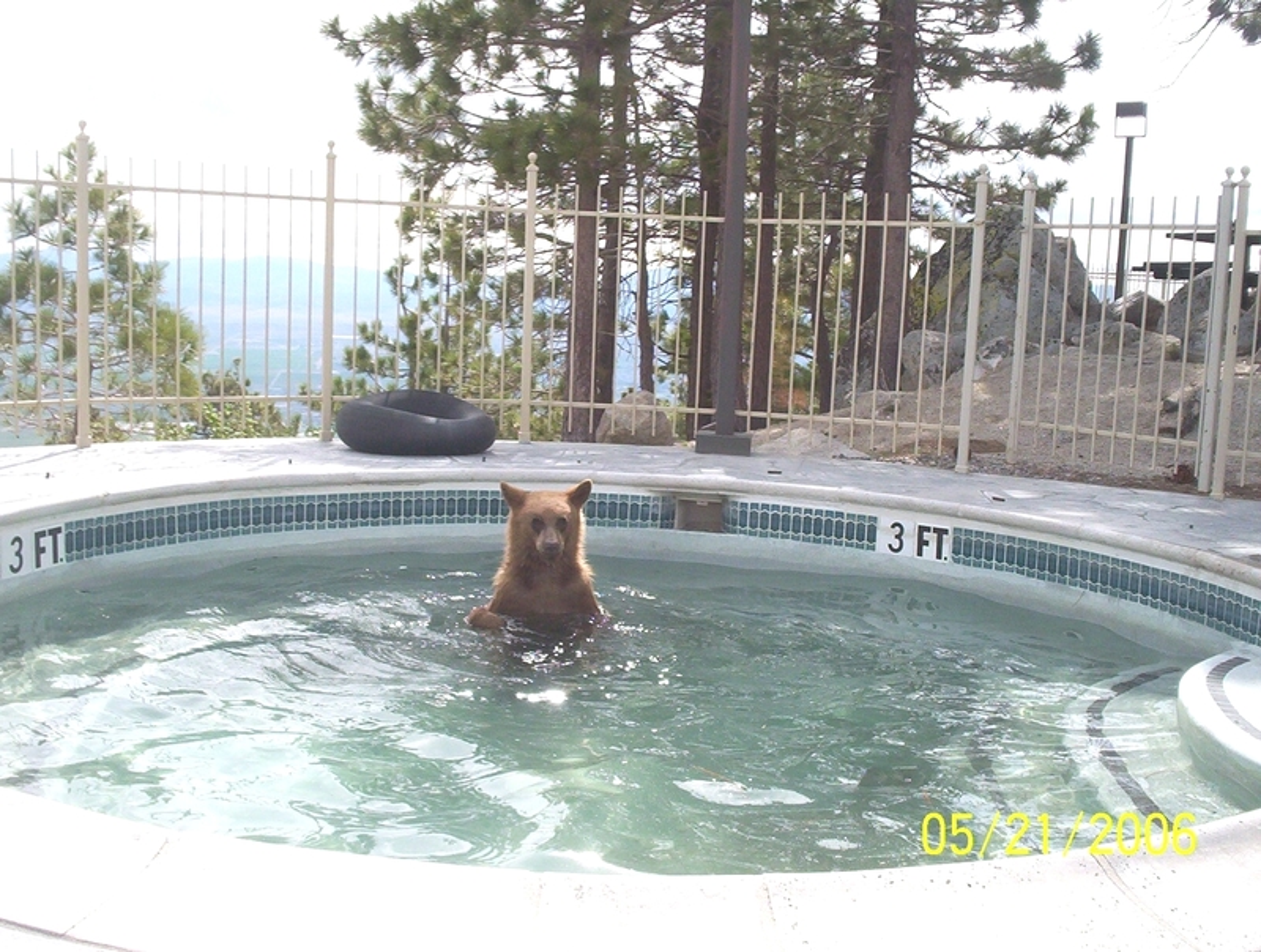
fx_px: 1388
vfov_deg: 37.9
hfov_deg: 48.9
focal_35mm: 38
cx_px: 630
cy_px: 476
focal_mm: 4.99
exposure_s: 1/534
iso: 100
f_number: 4.5
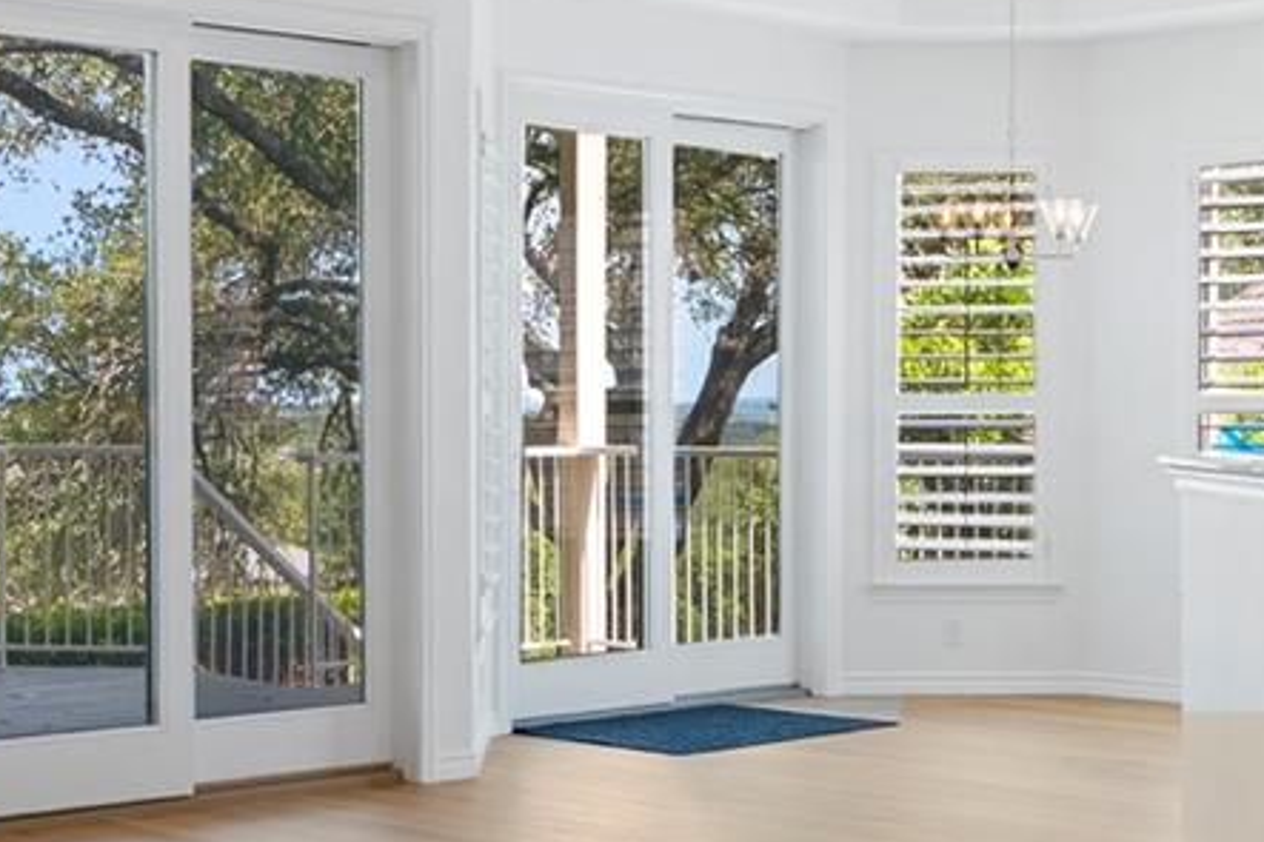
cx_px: 554
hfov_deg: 27.3
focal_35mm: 74
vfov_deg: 18.4
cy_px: 398
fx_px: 2597
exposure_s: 1/6
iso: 100
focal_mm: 16
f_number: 9
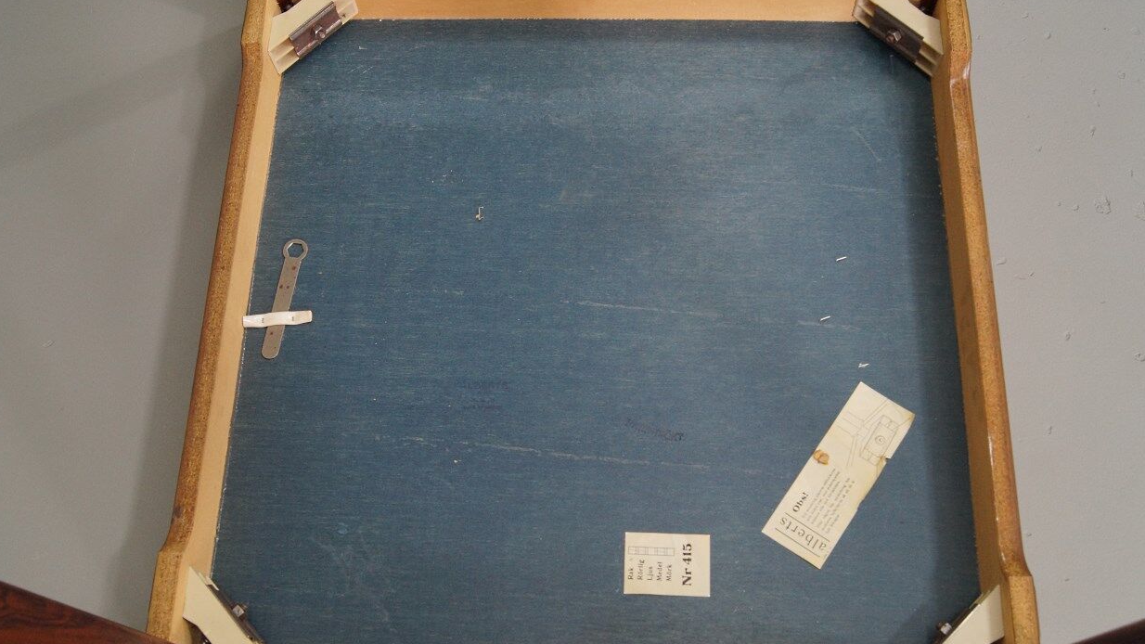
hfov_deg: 56.6
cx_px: 569
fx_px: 1063
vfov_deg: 33.7
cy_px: 362
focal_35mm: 35
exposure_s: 1/20
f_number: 8
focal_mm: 22
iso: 800
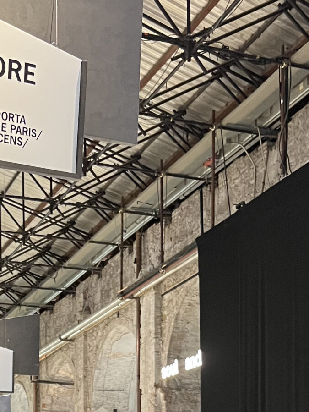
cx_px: 113
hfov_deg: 19.9
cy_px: 495
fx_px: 880
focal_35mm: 74
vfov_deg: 23.9
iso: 500
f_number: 1.5
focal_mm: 5.7
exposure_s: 1/50
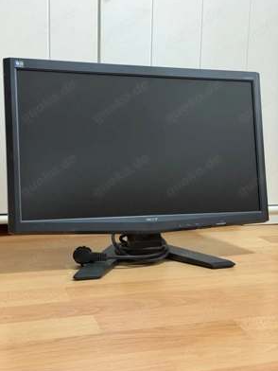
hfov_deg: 29.7
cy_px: 186
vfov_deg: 38.9
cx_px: 141
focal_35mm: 49
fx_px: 525
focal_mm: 6.76
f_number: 1.78
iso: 800
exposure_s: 1/29
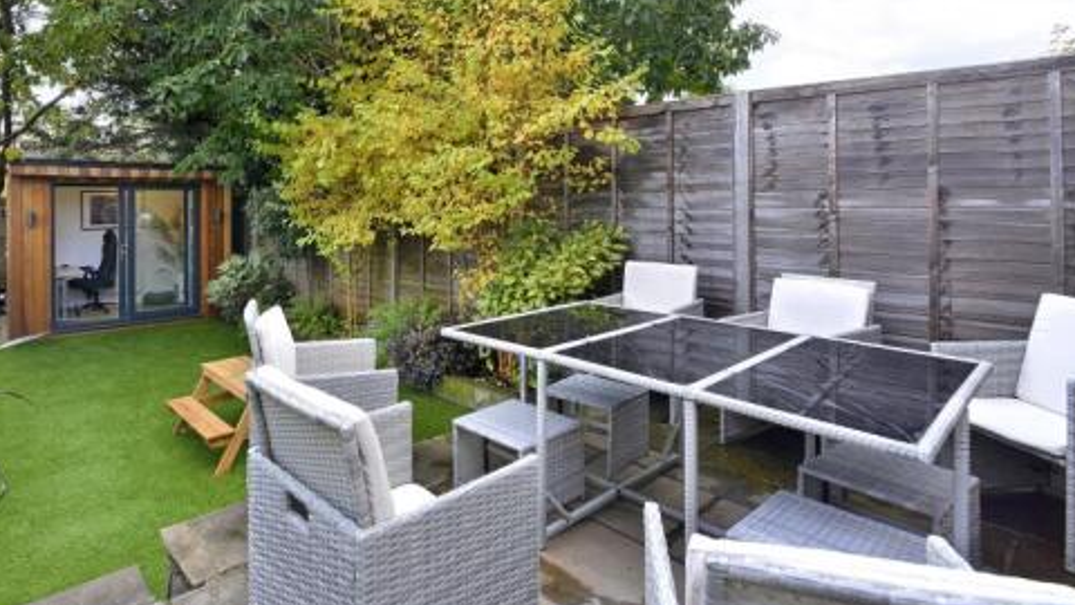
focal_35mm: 20
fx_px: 570
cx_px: 440
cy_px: 196
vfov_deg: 54.6
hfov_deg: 85.7
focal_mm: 14
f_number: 7.1
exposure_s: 1/60
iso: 400
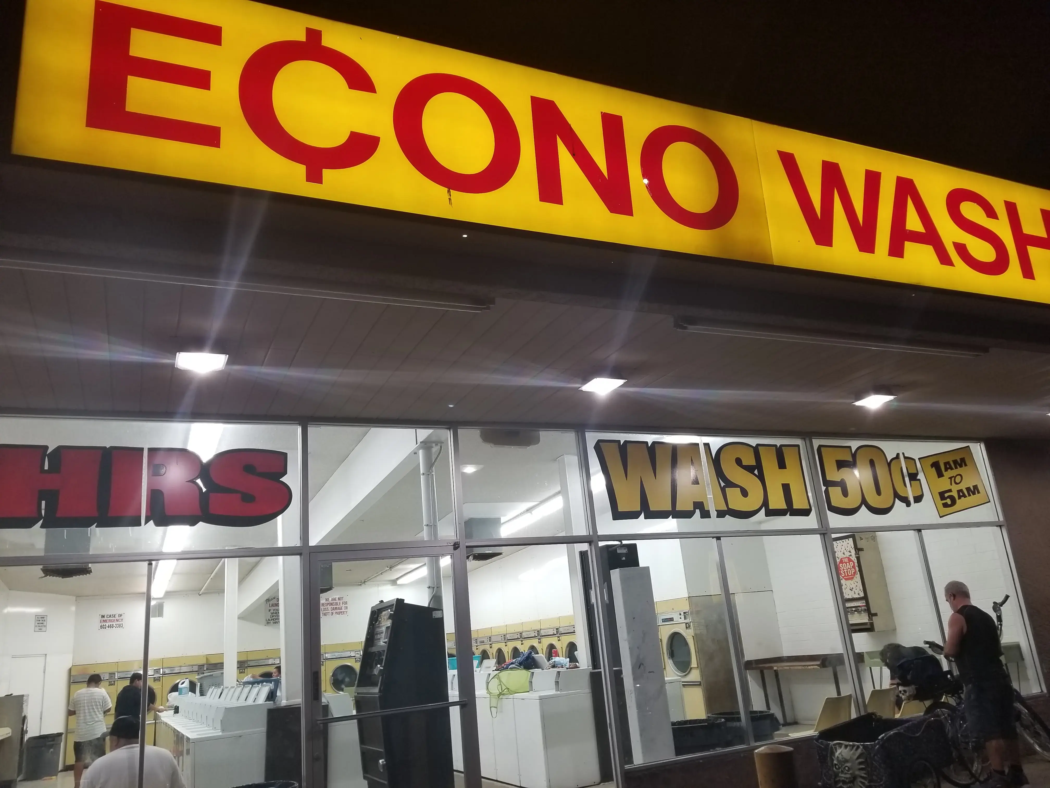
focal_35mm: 26
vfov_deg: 53.1
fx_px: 789
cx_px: 525
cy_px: 394
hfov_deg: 67.3
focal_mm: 4.25
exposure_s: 1/60
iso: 80
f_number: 1.7
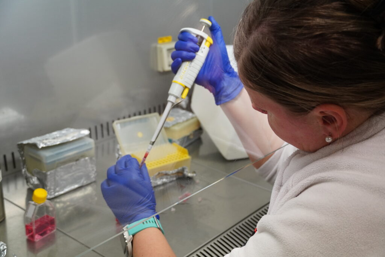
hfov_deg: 40.0
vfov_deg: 27.3
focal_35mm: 50
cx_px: 192
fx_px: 529
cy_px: 128
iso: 1250
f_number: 4.5
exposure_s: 1/160
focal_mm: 33
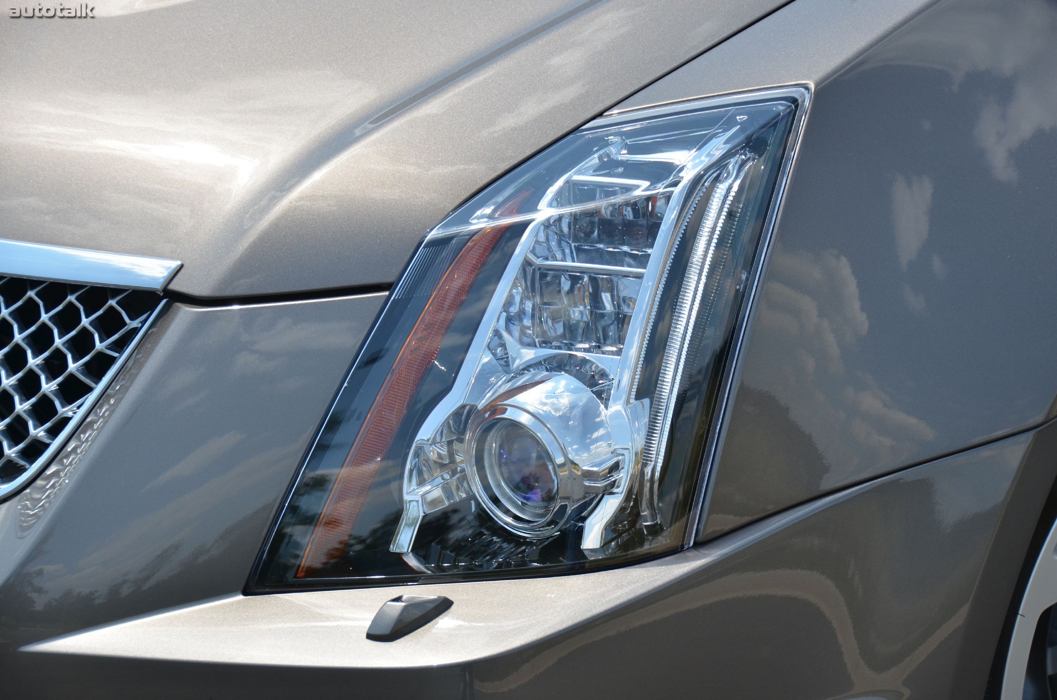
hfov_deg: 17.1
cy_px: 350
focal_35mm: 120
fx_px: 3516
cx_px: 528
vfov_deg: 11.4
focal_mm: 80
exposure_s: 1/1600
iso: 400
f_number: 6.3
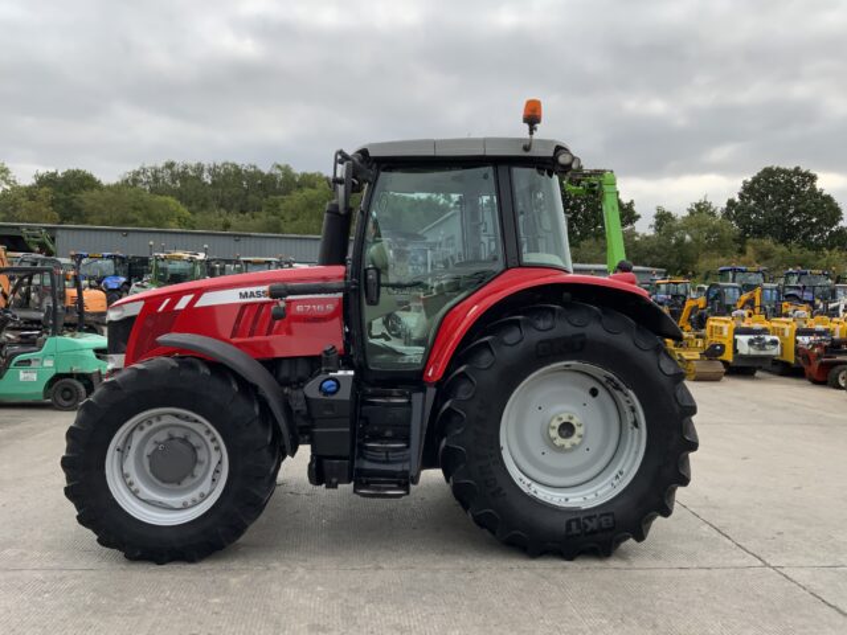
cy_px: 318
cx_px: 424
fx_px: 710
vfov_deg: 48.2
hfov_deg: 61.7
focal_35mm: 29
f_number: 1.8
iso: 16
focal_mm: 3
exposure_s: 1/1279
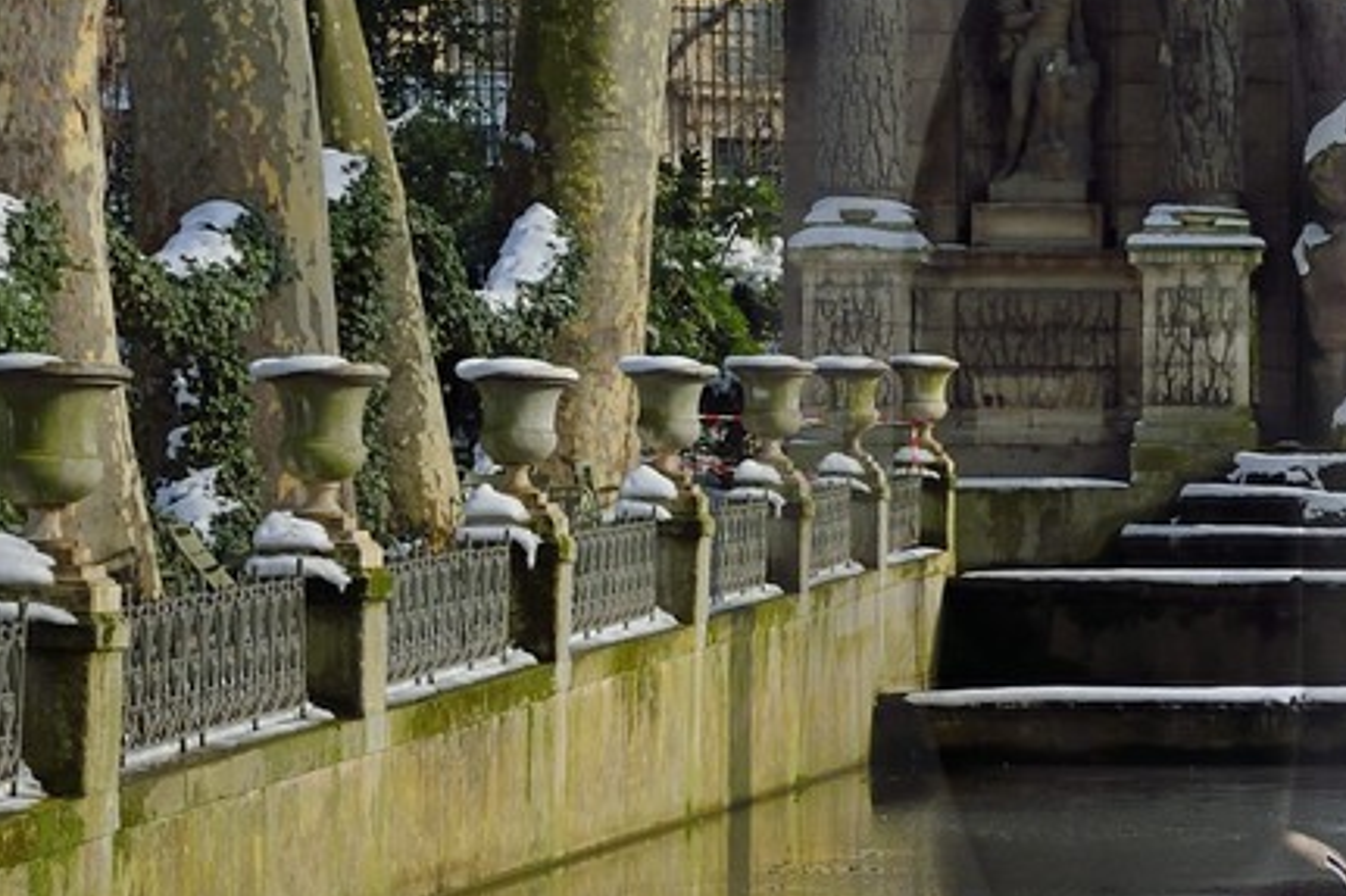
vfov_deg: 7.7
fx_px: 6652
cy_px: 425
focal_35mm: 178
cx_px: 2039
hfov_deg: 11.1
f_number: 11
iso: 200
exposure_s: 1/250
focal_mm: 48
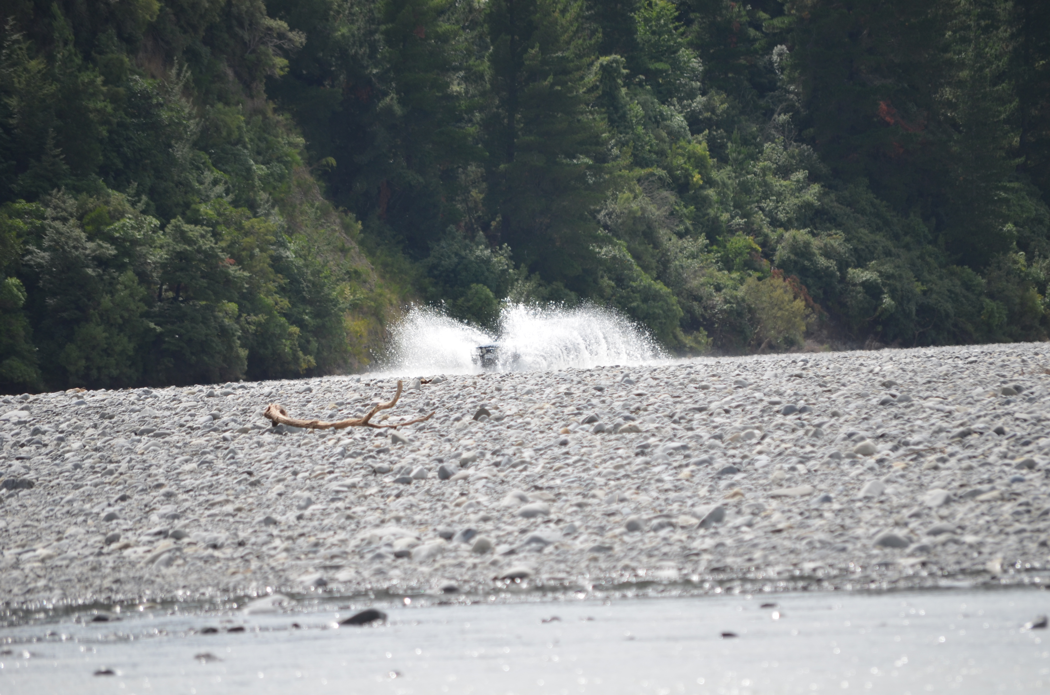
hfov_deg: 6.9
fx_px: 8732
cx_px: 525
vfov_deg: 4.6
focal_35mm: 300
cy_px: 348
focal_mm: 200
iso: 200
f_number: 6.3
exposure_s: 1/640
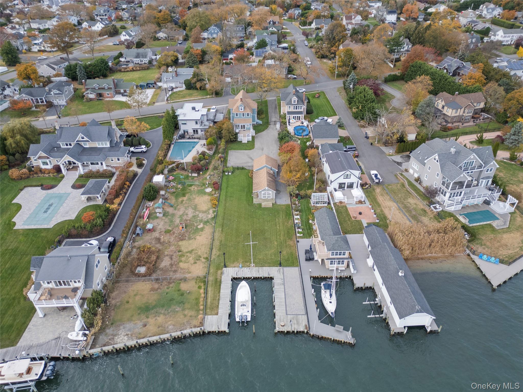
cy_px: 196
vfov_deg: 56.8
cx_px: 262
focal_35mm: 24
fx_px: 363
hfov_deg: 71.6
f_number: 1.7
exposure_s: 1/80
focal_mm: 6.72
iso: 140
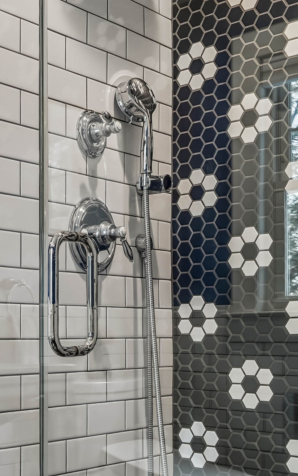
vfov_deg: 34.1
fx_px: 767
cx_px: -68
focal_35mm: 59
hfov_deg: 20.4
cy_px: 336
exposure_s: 1/10
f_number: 8
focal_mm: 16
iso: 400
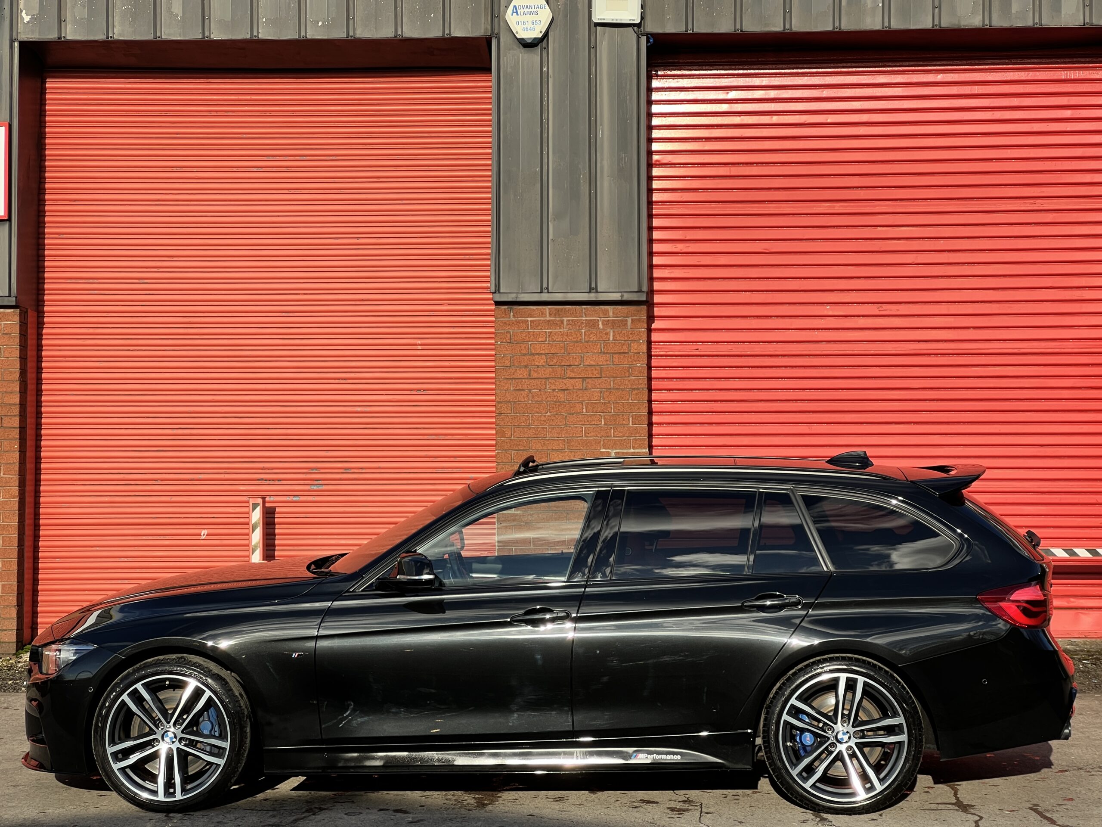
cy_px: 414
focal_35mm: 77
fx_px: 2451
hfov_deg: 25.3
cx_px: 551
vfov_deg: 19.1
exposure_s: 1/290
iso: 32
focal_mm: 9
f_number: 2.8
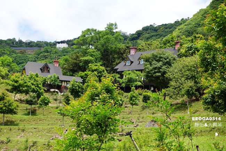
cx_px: 113
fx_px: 395
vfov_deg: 21.6
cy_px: 76
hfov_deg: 31.9
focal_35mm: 63
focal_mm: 23.14
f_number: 5.6
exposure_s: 1/320
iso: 125
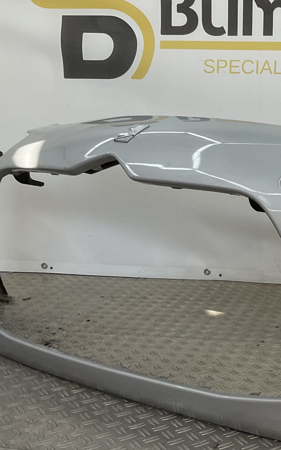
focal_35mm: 51
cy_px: 239
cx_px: 318
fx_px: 625
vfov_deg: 39.6
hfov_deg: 23.6
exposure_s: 1/245
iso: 16
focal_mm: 3
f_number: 1.8
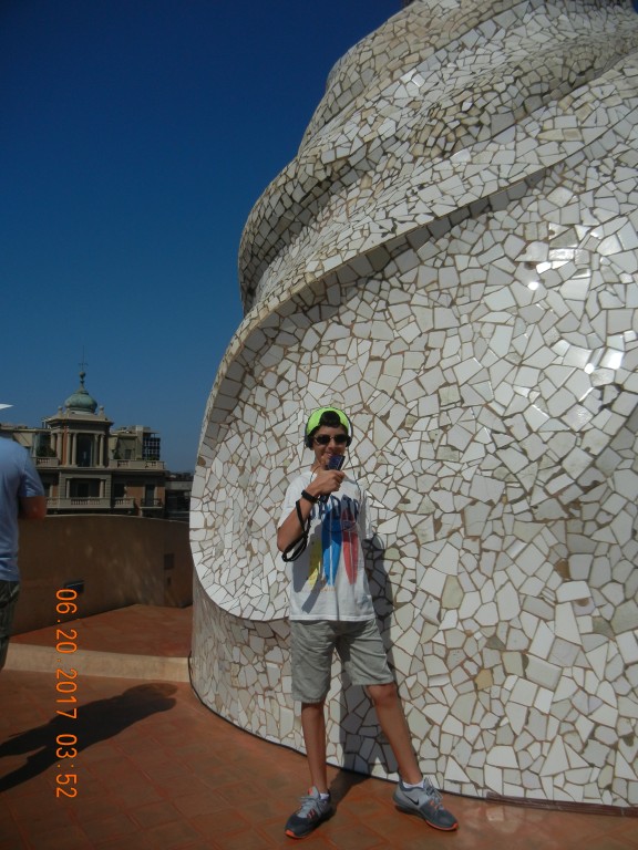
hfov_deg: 46.8
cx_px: 319
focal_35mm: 30
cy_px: 425
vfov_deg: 60.0
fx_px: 737
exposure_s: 1/1748
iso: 160
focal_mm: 5.4
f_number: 7
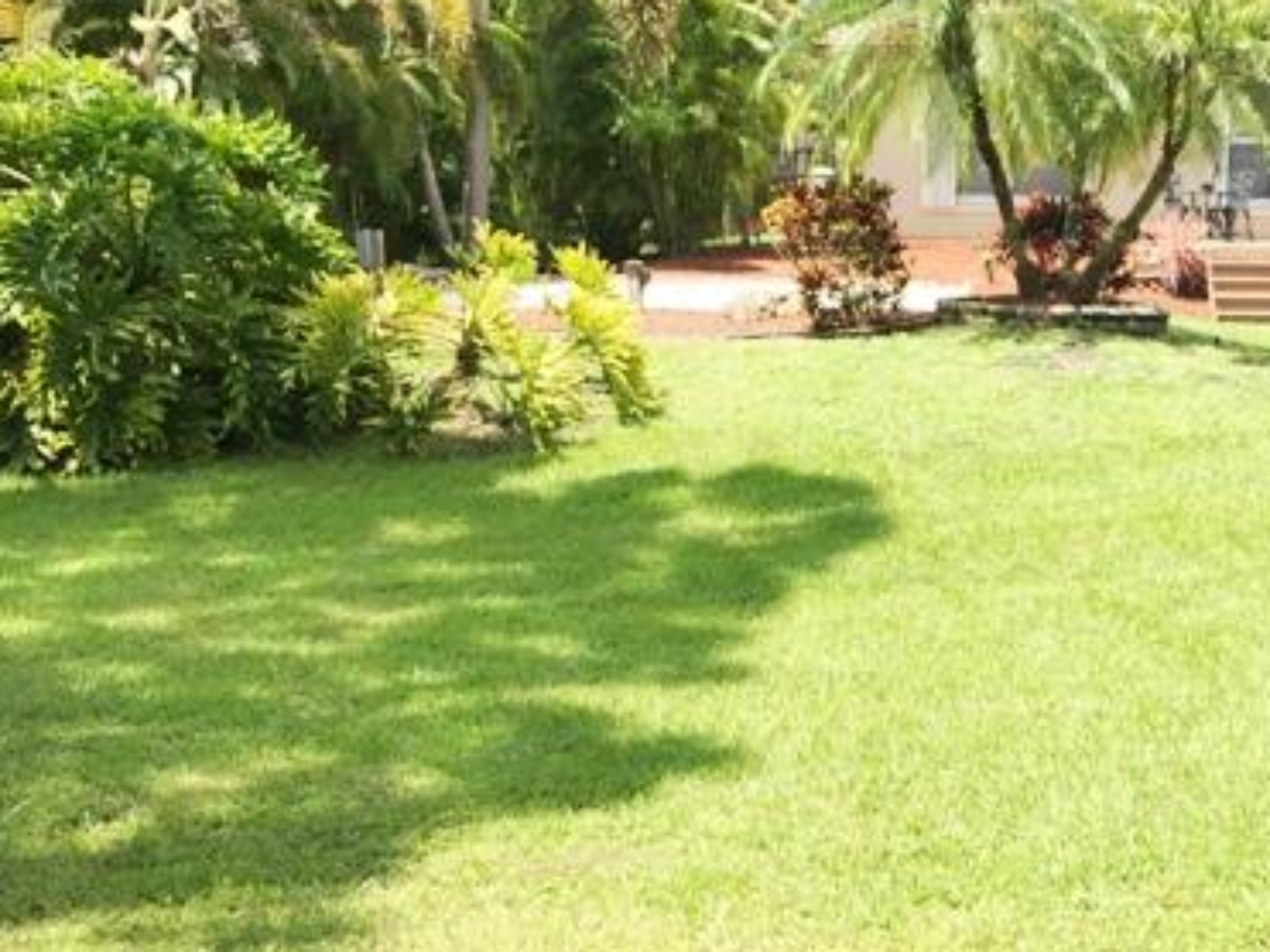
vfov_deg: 29.1
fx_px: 1834
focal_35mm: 50
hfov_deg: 36.9
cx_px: 1017
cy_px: 479
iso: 32
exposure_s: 1/842
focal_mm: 4.15
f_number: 2.2
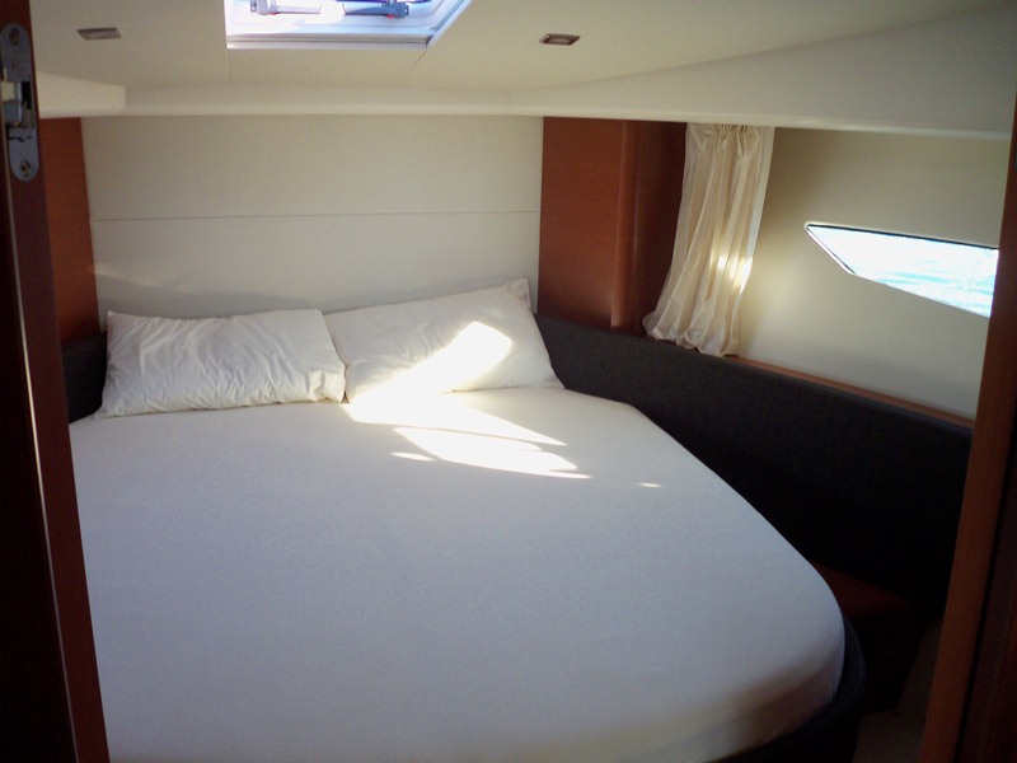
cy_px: 382
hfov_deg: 54.0
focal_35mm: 34
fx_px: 999
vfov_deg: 41.8
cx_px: 508
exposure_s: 1/30
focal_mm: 5.7
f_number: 2.9
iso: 125
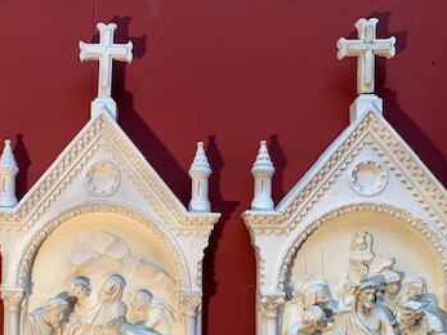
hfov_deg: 38.8
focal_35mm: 48
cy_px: 263
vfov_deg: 29.6
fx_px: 620
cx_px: 122
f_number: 1.8
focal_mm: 4.25
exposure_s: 1/50
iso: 50
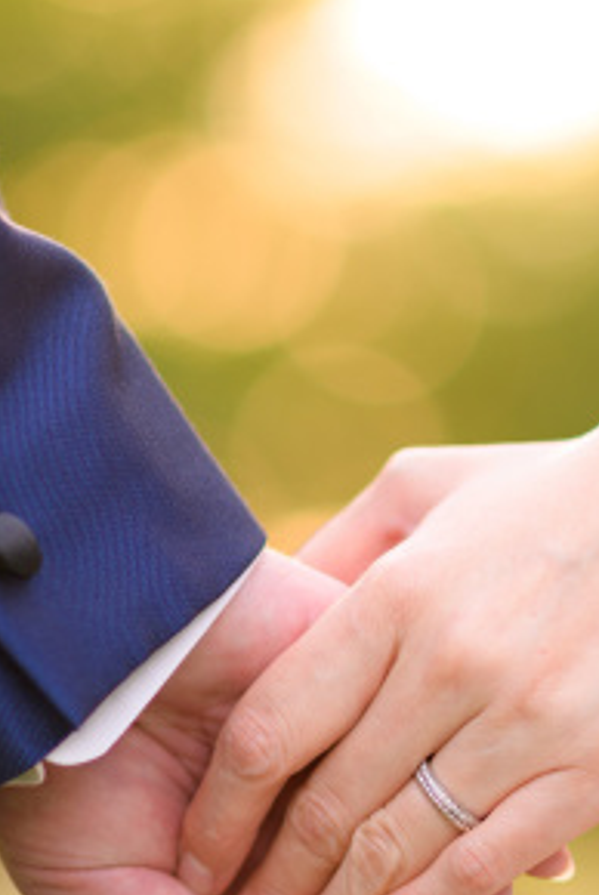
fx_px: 5826
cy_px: 488
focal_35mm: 234
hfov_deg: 5.9
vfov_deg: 8.8
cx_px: 414
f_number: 1.8
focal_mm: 85
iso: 200
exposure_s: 1/250
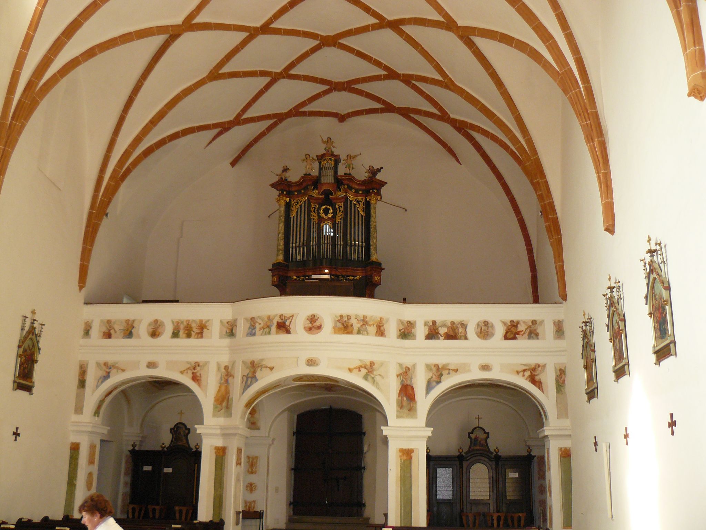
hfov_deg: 51.4
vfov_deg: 39.7
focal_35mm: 36
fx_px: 734
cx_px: 353
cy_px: 265
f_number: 2.8
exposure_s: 1/50
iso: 200
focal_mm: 6
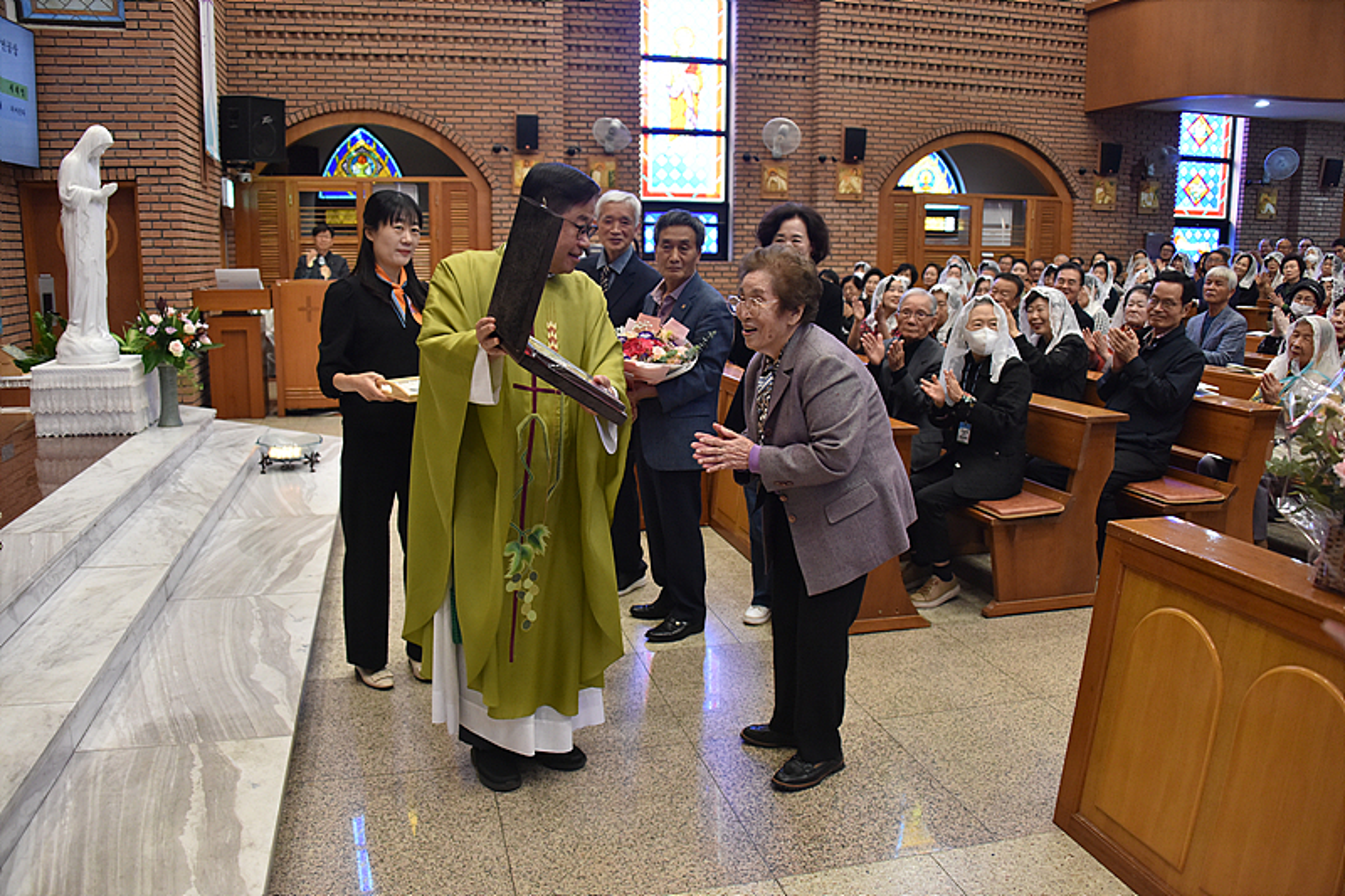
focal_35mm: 28
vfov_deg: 46.4
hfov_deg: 65.5
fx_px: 1046
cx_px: 672
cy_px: 448
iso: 2200
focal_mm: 28
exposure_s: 1/125
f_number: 4
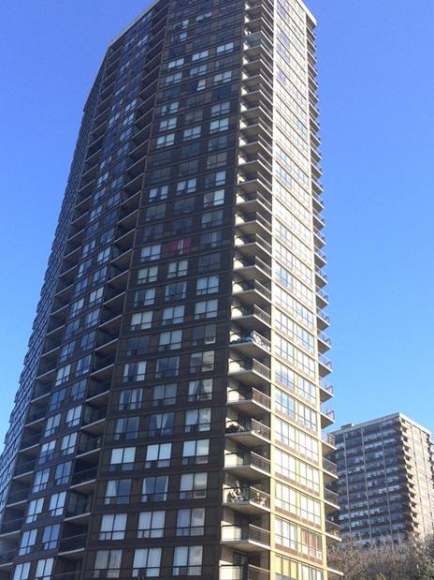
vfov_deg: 51.0
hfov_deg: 39.6
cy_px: 350
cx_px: 218
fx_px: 602
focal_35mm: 36
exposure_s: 1/1109
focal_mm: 4.15
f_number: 2.2
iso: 32
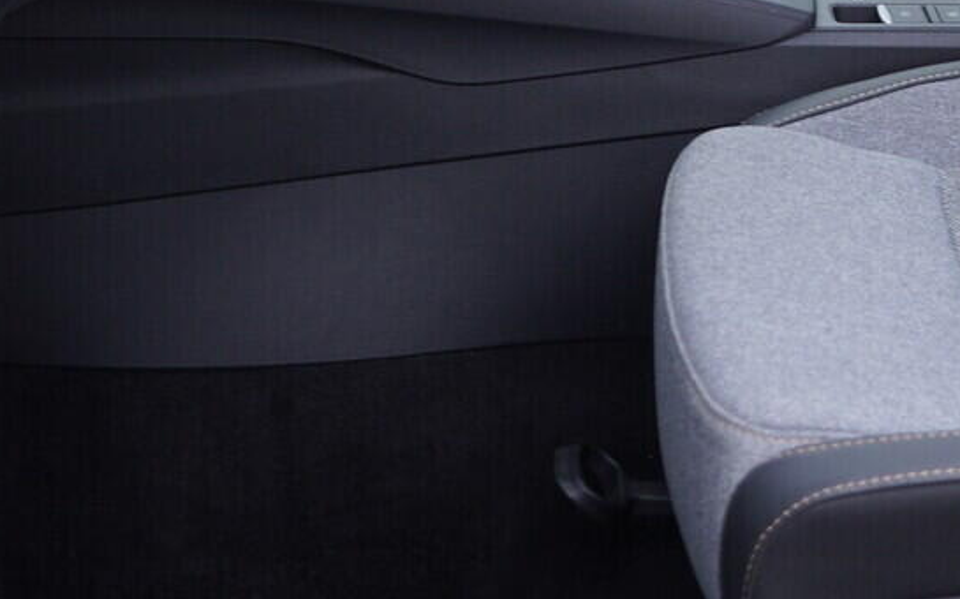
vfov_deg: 13.2
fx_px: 2537
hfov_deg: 19.8
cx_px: 1231
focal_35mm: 97
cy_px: -49
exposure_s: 1/40
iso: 160
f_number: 2.8
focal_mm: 24
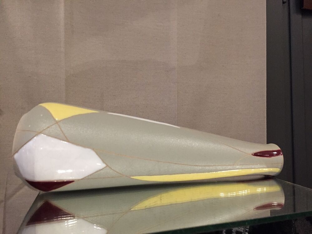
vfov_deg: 48.2
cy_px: 117
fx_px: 261
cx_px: 156
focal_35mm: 29
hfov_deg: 61.7
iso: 250
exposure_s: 1/20
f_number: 2.2
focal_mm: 4.15
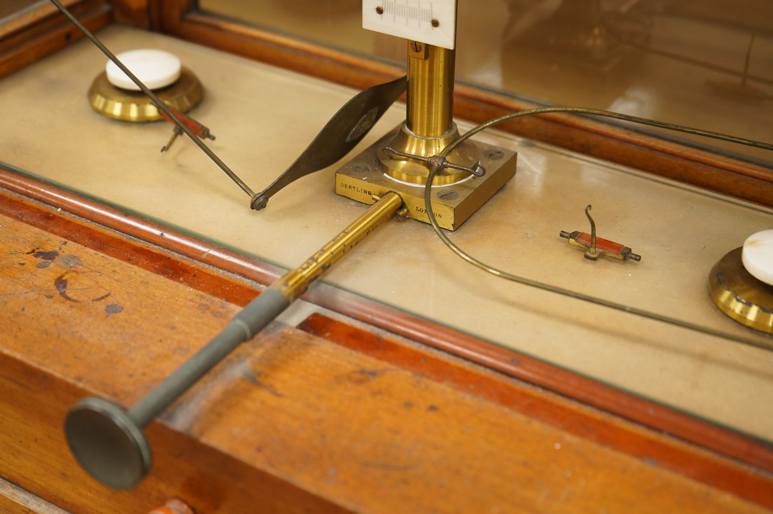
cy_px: 257
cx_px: 386
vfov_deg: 23.3
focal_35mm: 58
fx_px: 1244
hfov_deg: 34.5
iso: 4000
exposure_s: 1/160
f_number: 5
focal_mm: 58
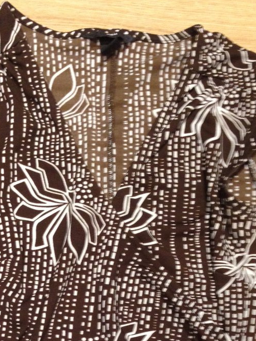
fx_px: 650
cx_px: 69
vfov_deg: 27.8
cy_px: 335
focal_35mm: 66
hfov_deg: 22.1
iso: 200
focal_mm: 4.12
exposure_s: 1/20
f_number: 2.4
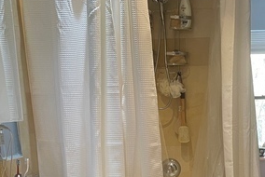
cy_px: 239
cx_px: 215
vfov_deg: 17.4
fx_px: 538
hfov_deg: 27.1
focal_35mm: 73
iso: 125
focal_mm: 4.2
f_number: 1.6
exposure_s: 1/60
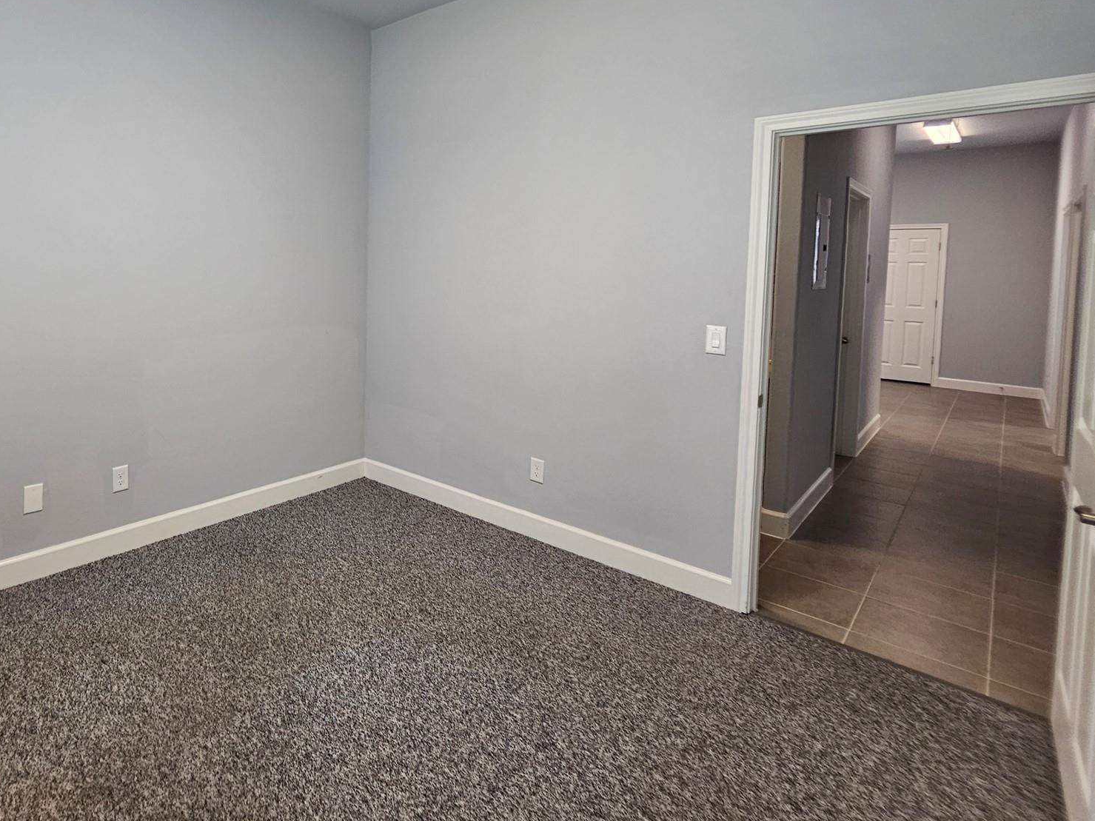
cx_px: 348
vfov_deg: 70.2
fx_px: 569
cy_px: 300
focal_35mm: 18
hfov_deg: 84.1
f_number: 2.2
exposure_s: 1/62
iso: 100
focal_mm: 2.2
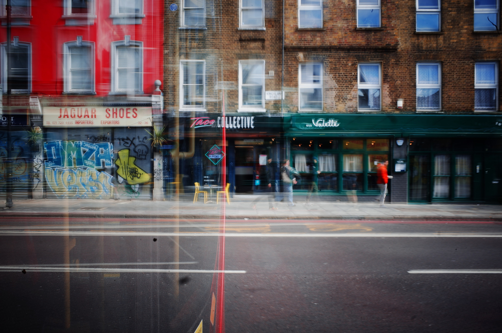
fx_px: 390
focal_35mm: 28
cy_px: 166
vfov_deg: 46.2
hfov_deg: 65.6
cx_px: 251
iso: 100
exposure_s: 1/15
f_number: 16
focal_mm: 18.3
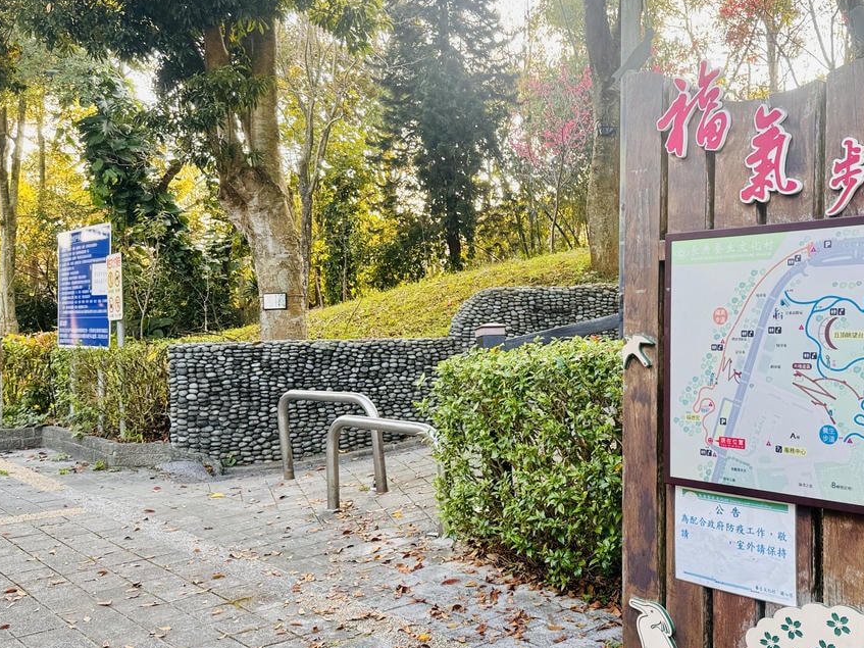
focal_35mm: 34
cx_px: 570
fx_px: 849
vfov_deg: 41.8
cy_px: 338
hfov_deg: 53.0
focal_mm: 6.86
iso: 100
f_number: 1.78
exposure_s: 1/170
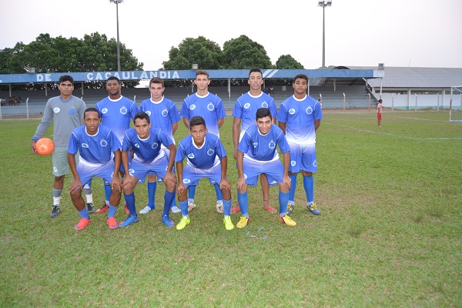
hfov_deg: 67.4
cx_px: 231
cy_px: 154
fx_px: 346
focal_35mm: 27
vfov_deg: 47.9
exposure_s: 1/200
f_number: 3.5
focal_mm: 18
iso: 800
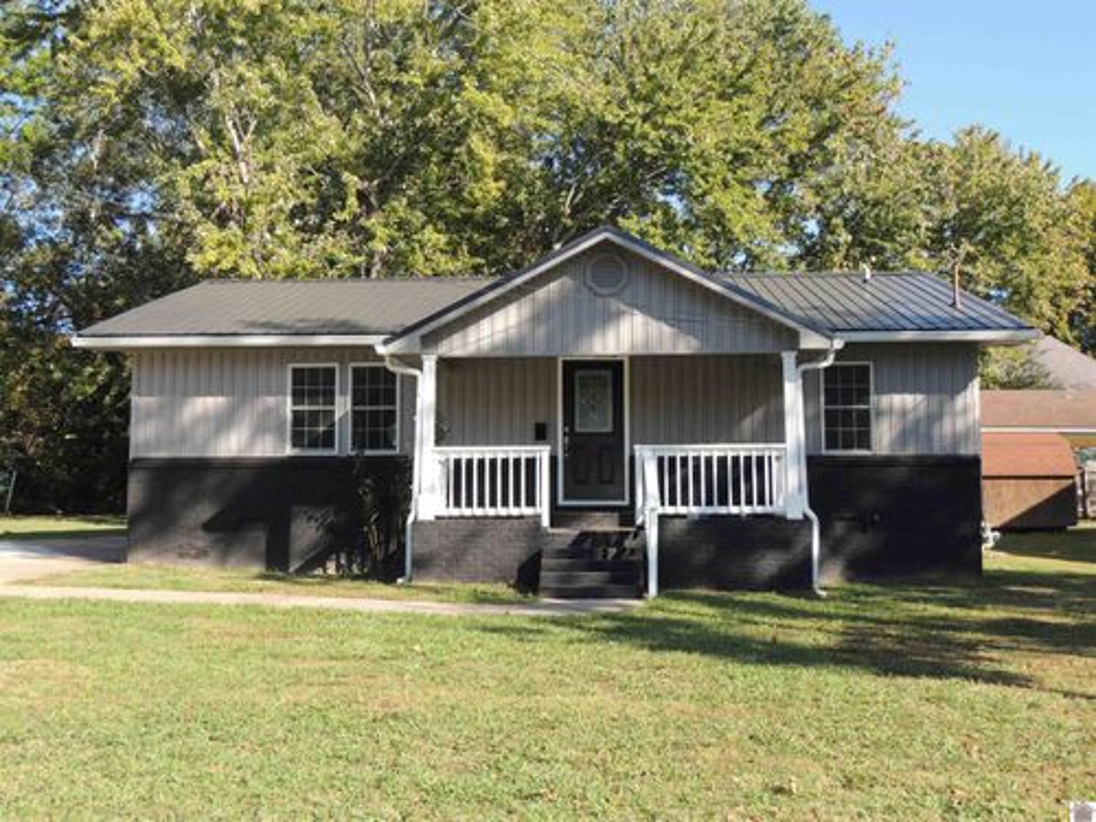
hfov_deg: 46.8
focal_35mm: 40
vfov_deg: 36.0
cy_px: 411
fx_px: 1266
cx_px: 548
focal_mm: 7.1
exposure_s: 1/400
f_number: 3.3
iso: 100
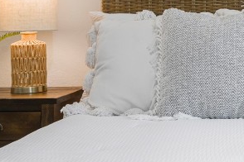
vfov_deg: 14.4
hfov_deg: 20.2
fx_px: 637
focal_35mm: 94
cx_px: 298
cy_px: 9
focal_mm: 24
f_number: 11
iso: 250
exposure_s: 1/8
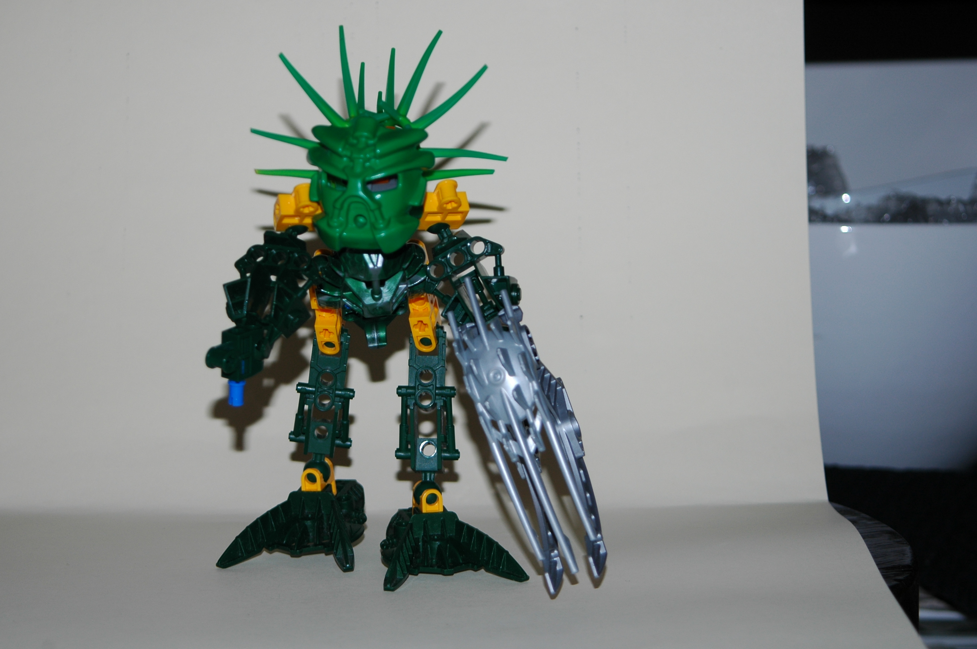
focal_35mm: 92
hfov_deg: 22.2
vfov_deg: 14.8
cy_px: 328
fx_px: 2494
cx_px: 476
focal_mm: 58
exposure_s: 1/125
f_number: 5.6
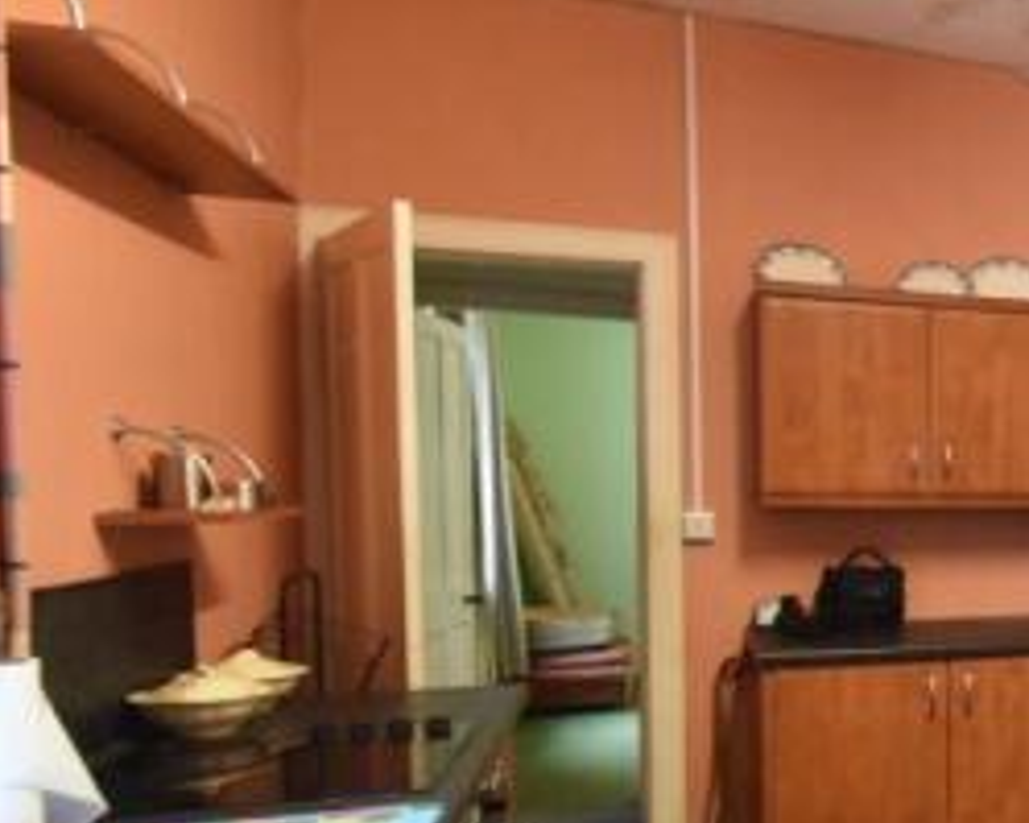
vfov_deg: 39.9
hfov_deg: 36.2
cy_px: 502
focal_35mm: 37
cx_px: 1275
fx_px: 1126
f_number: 5
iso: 720
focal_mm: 10
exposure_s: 1/15
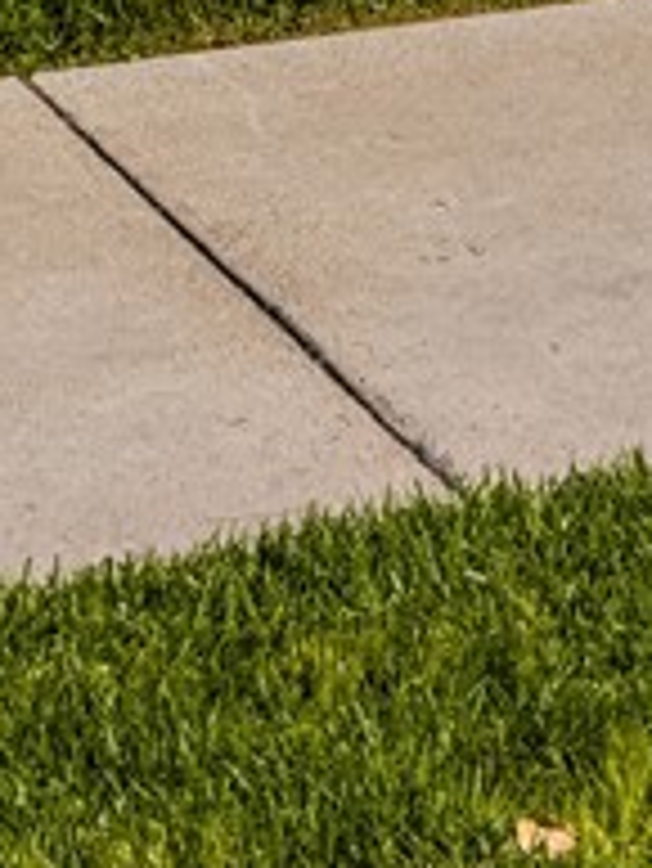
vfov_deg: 10.2
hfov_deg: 9.0
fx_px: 4064
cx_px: 940
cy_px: -1360
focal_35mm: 162
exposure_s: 1/160
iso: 100
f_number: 18
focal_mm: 30
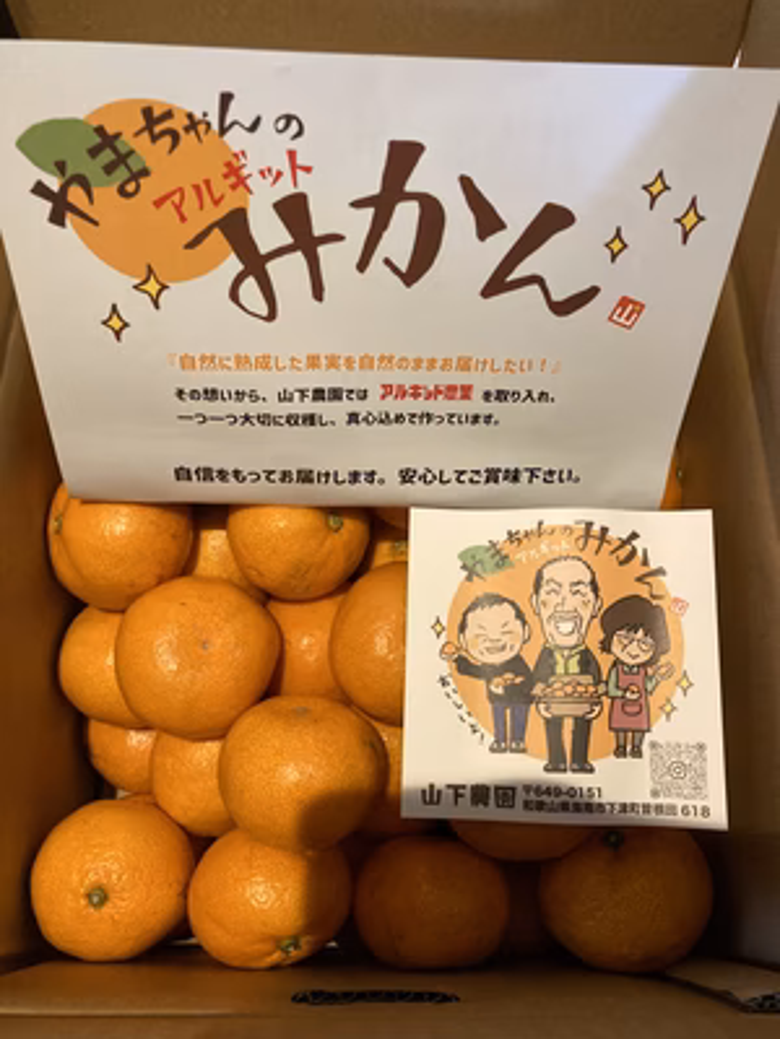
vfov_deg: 63.4
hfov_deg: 49.7
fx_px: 841
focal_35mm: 28
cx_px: 390
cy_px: 520
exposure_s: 1/40
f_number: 1.8
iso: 400
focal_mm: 3.99
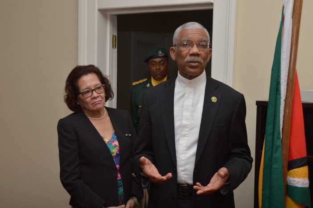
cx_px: 156
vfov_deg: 25.7
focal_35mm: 52
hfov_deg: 37.9
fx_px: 456
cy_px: 104
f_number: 8
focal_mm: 35
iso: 200
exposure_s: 1/200
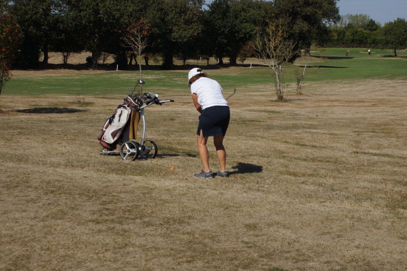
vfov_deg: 20.1
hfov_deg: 29.9
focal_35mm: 68
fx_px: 763
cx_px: 204
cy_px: 136
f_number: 10
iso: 100
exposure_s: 1/320
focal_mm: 45
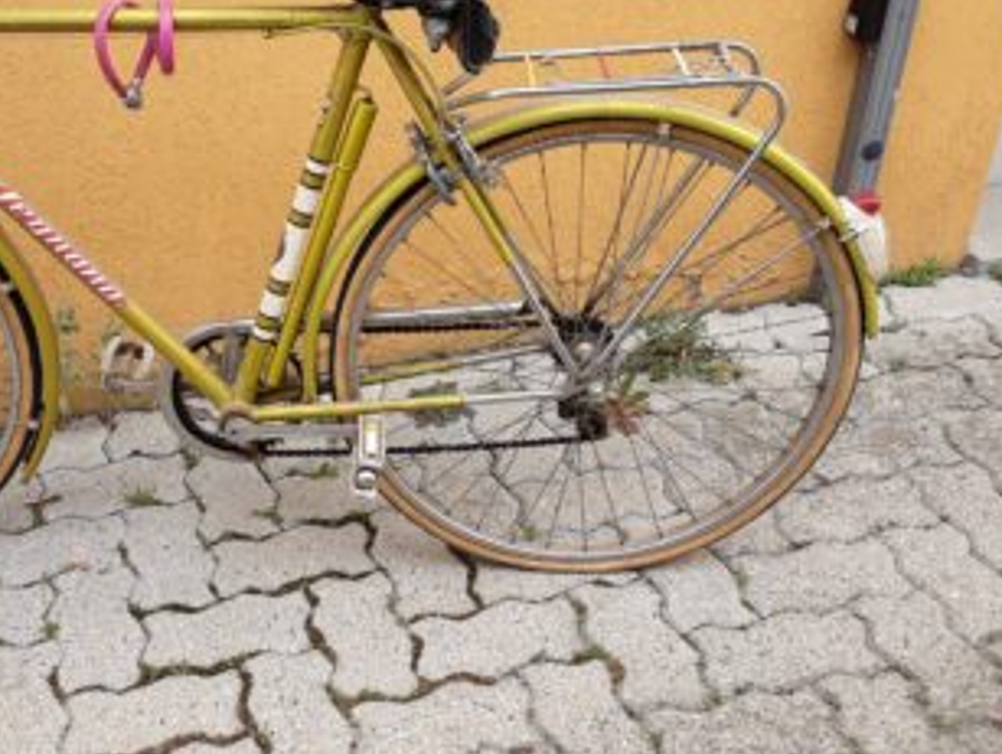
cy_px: 364
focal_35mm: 45
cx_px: 310
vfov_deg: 32.2
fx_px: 1304
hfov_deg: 41.3
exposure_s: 1/250
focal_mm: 2.91
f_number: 1.9
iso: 40
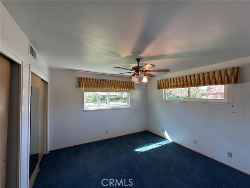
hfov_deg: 102.1
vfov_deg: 85.7
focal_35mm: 14
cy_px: 94
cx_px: 125
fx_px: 101
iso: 160
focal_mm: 2.22
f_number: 2.2
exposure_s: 1/120
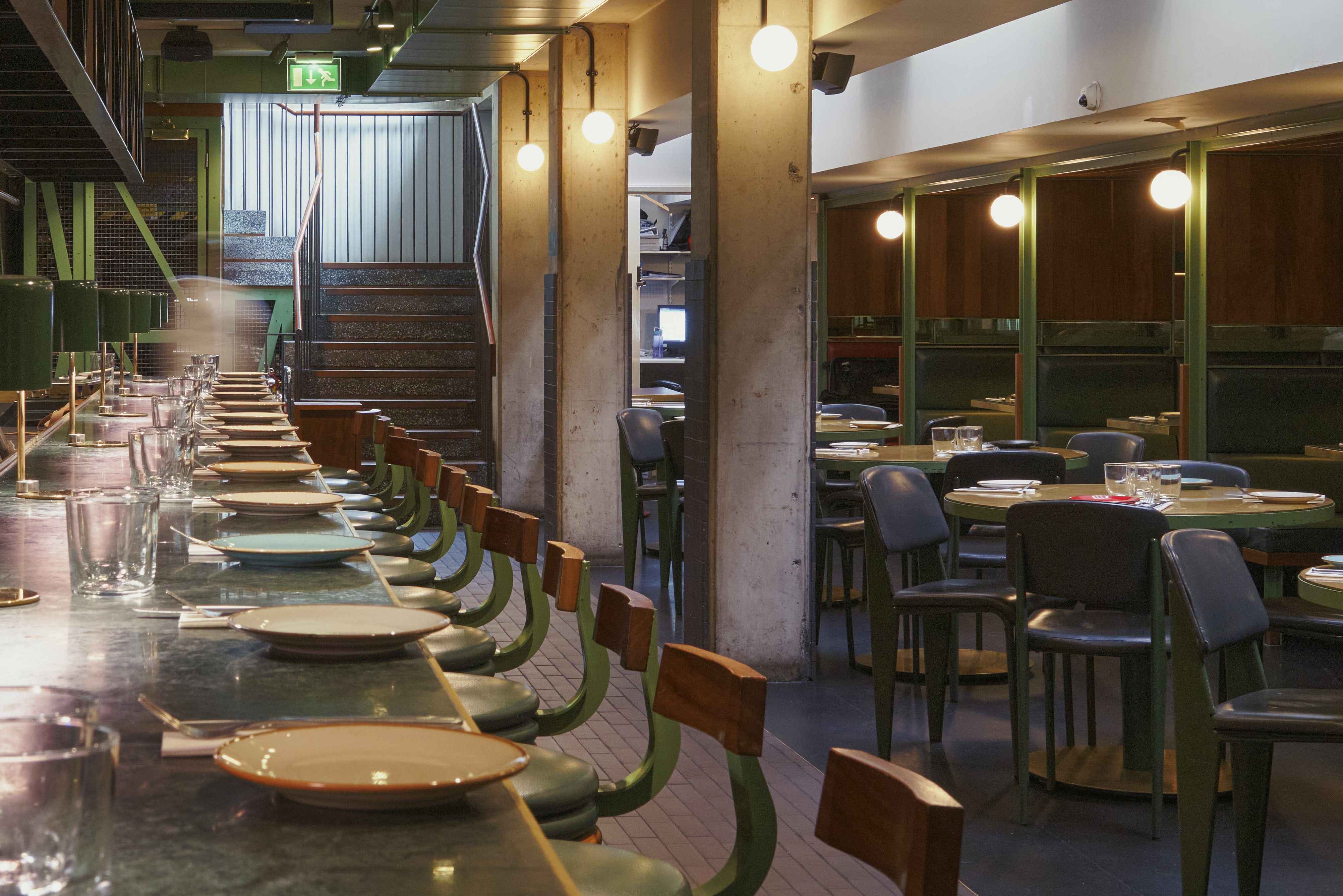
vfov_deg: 24.2
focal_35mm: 56
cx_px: 383
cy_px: 382
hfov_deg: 35.1
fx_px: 2089
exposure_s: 1/3
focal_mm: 24.8
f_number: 9
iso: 640
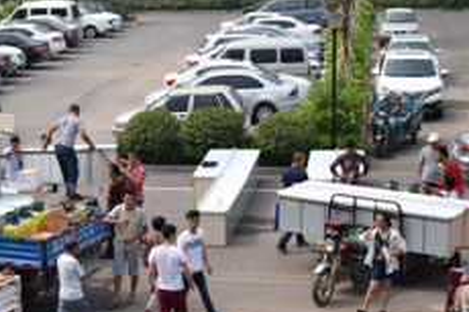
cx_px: 100
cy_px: 223
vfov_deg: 13.9
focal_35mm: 98
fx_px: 1276
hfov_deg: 20.6
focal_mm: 30
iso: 100
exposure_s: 1/640
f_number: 5
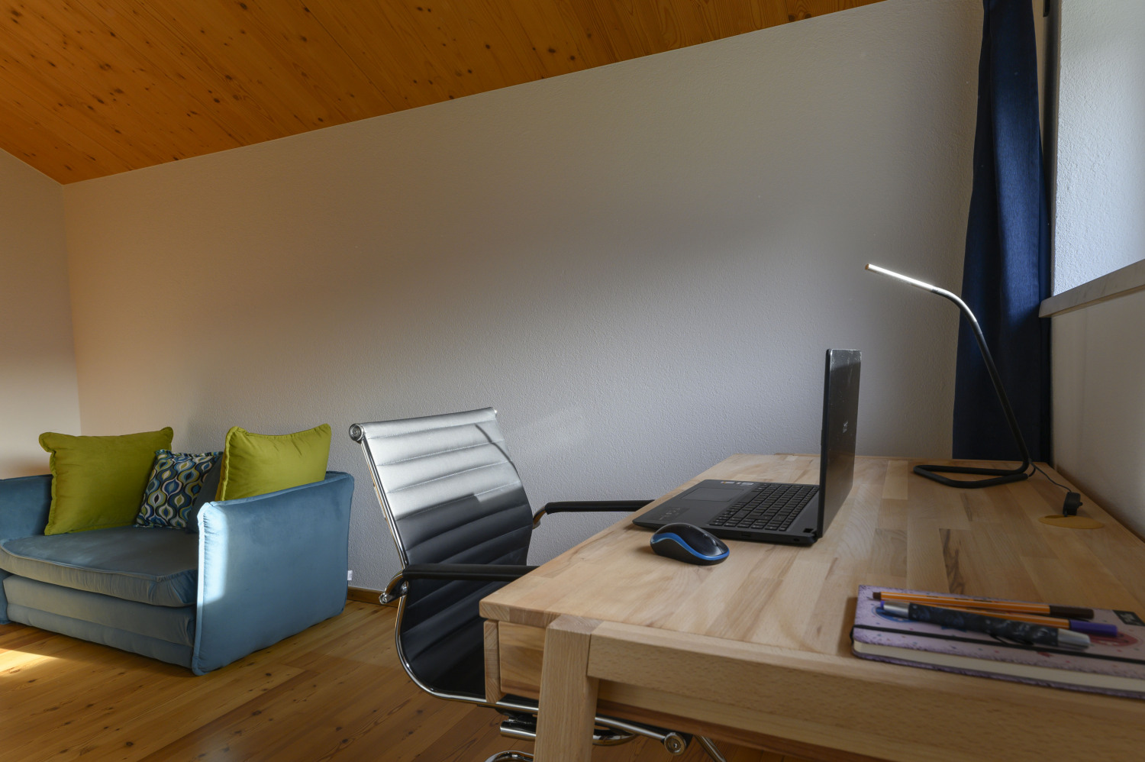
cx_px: 572
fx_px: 636
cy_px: 381
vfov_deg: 61.9
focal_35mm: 20
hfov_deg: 84.0
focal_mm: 20
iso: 400
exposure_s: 1/40
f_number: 10
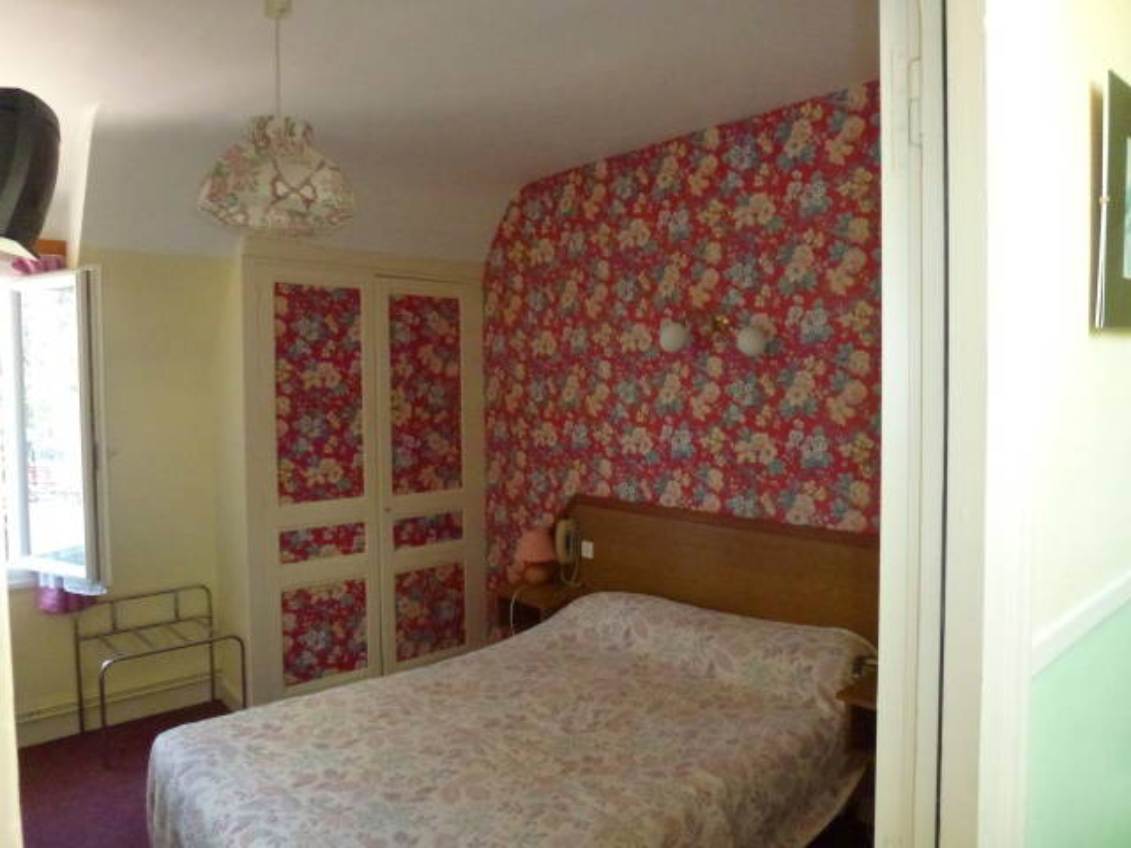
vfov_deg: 56.8
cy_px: 424
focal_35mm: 24
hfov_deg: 71.6
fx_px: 784
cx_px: 566
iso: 640
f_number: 3.3
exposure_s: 1/60
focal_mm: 4.3
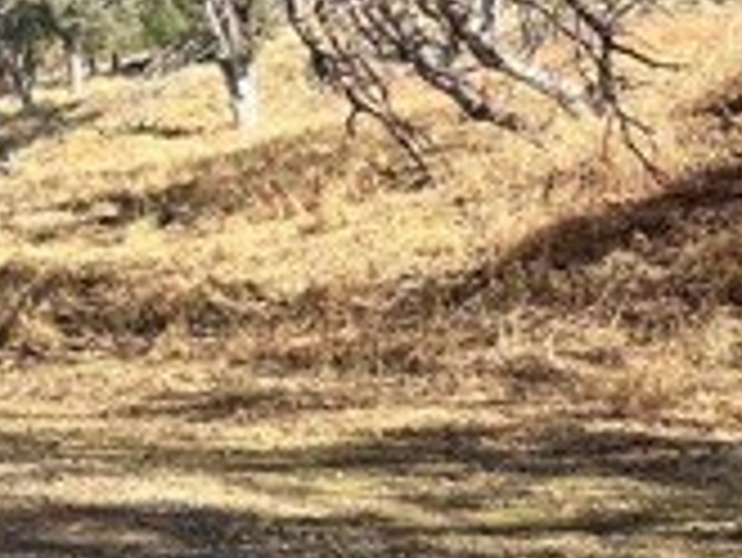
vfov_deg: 14.6
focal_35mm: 101
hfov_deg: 16.1
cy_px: 104
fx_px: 2167
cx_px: -643
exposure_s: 1/2123
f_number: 1.5
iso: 50
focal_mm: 5.7
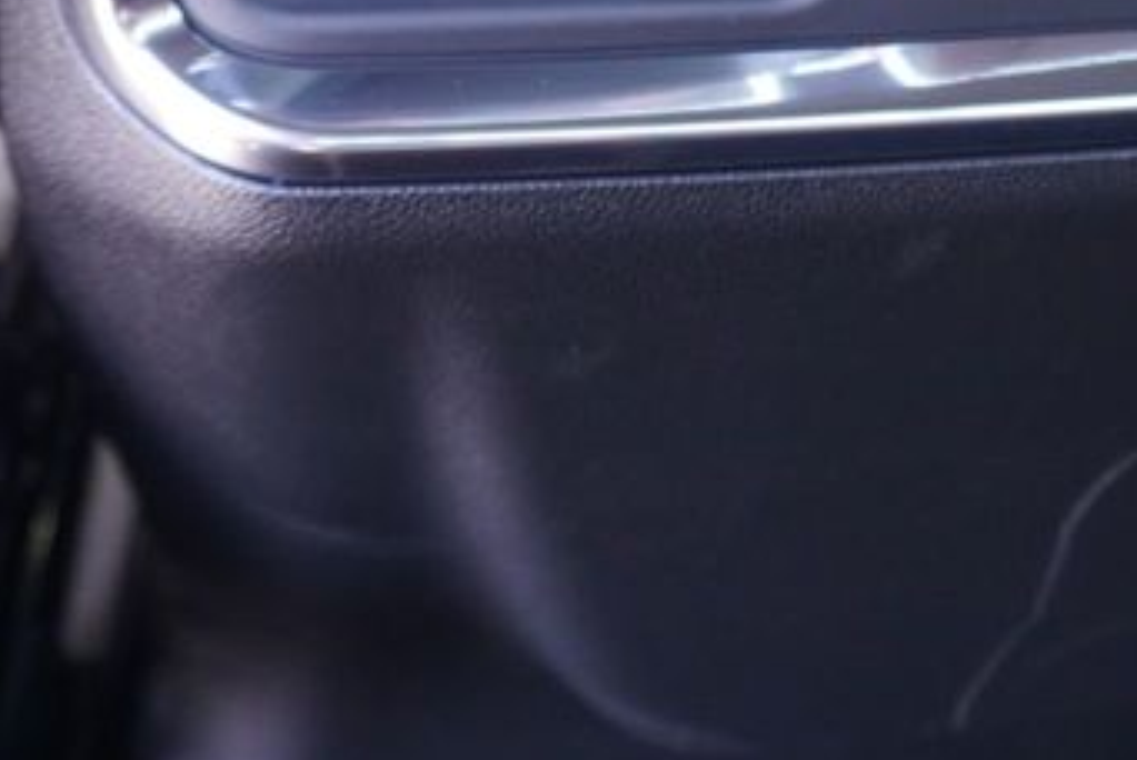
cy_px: -140
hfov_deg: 27.1
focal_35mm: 72
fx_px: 2276
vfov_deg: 18.1
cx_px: 1010
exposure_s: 1/60
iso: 1000
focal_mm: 16
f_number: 4
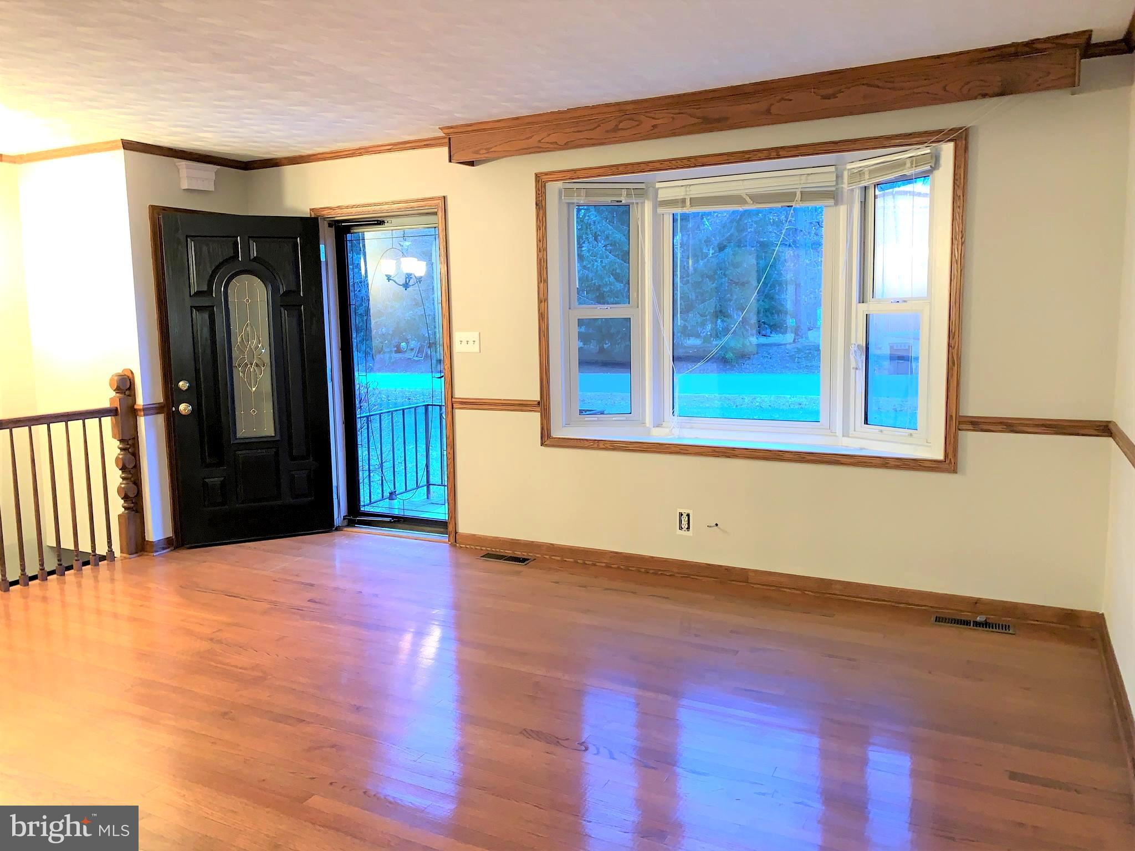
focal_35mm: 26
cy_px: 426
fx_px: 852
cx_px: 568
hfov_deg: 67.3
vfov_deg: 53.1
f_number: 1.8
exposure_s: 1/6
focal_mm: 4.25
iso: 100
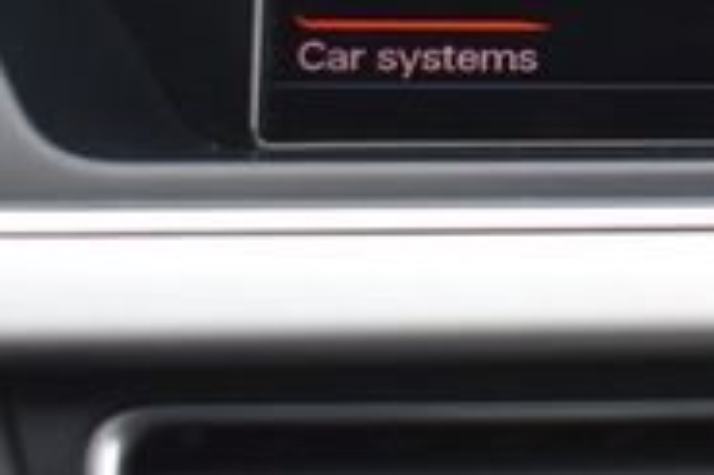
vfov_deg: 8.8
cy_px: -303
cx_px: 1015
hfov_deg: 13.0
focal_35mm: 151
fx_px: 2987
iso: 640
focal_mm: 29
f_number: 4.2
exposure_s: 1/250
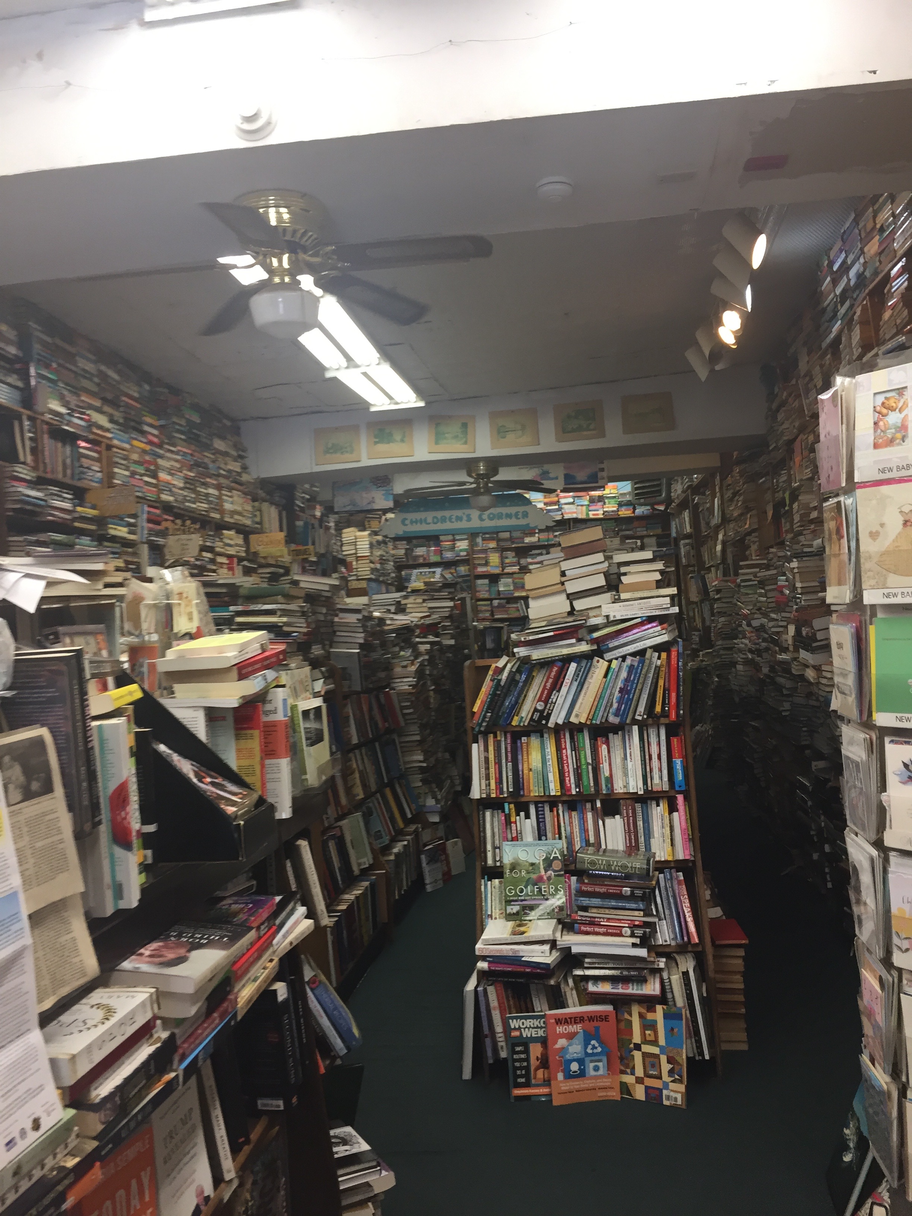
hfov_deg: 48.2
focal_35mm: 29
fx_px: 1019
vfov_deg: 61.7
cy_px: 608
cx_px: 456
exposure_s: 1/40
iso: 40
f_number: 2.2
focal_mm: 4.15
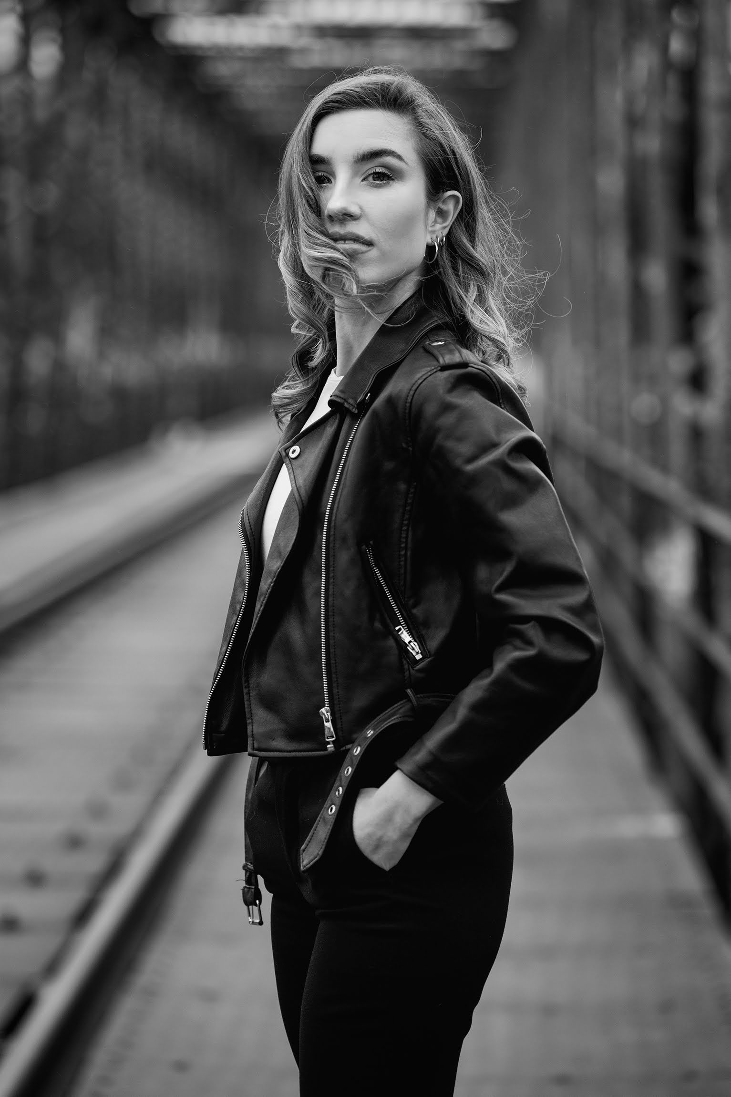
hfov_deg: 10.7
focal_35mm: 128
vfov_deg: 16.0
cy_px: 548
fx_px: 3899
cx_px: 366
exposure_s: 1/500
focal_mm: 85
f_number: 2
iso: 400
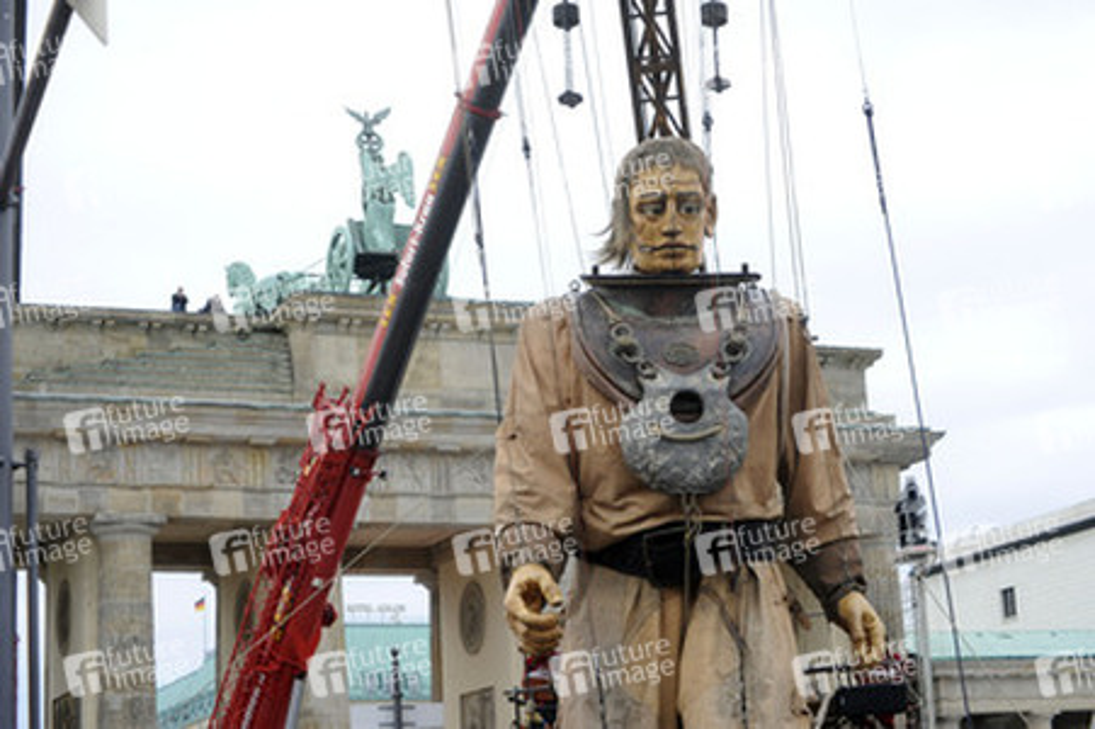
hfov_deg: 28.9
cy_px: 364
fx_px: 2128
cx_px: 548
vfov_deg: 19.4
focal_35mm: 70
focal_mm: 70
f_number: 6.3
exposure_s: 1/200
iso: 800
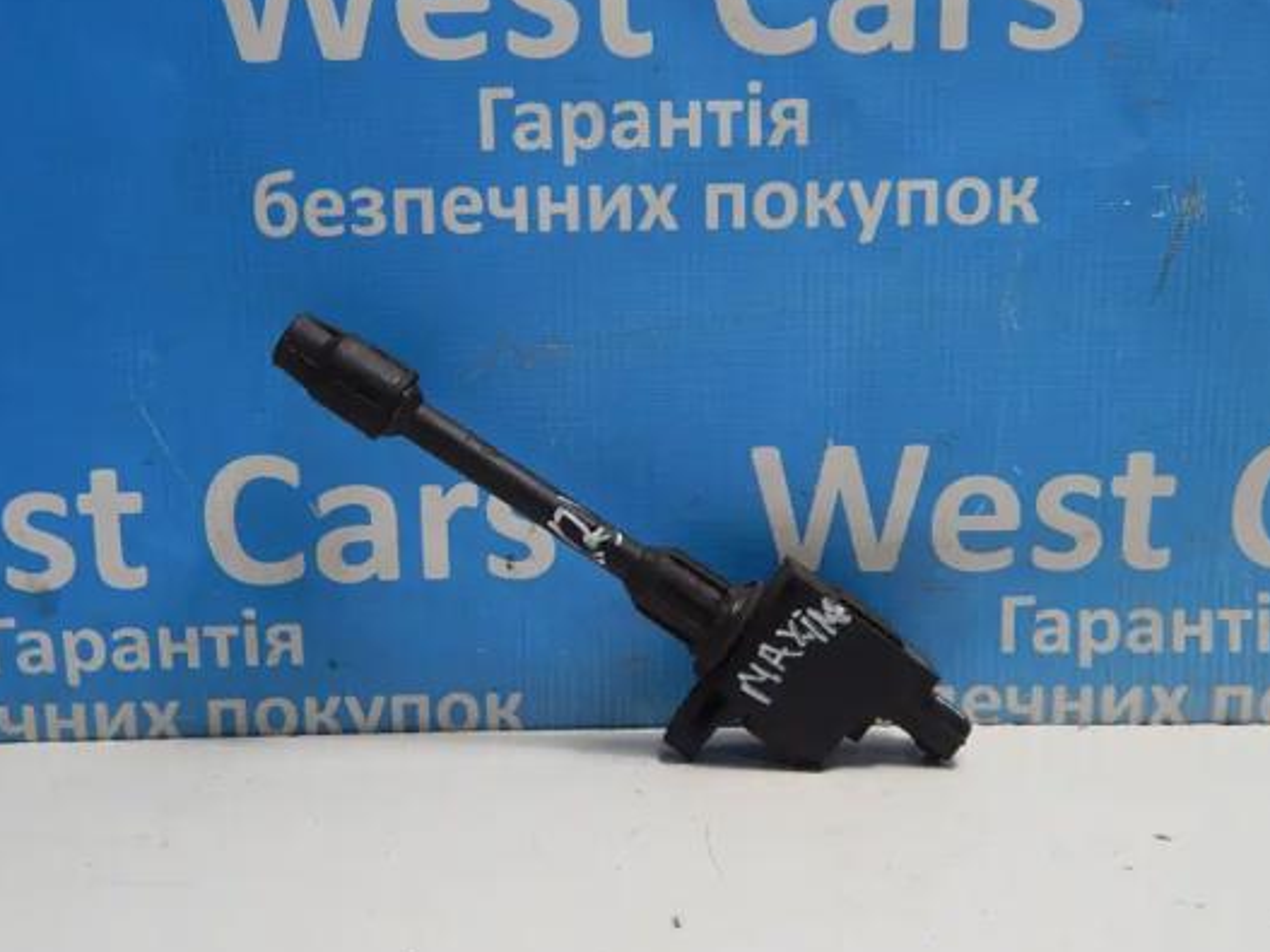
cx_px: 651
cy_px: 484
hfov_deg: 54.0
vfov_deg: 41.8
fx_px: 1247
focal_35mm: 34
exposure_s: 1/30
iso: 160
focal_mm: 5.1
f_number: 3.2
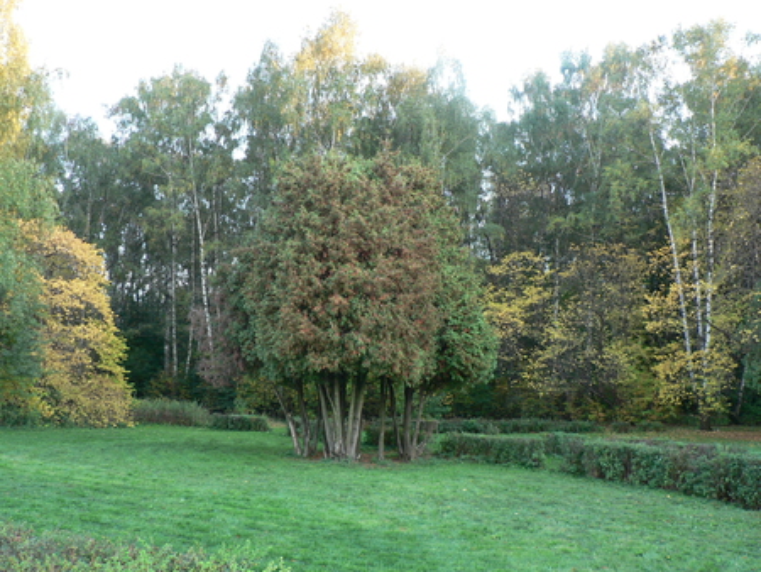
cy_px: 286
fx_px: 792
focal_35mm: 36
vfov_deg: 39.7
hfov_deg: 51.3
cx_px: 380
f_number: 2.8
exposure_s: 1/30
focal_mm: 6
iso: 150
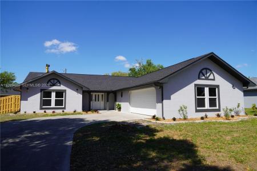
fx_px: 171
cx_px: 128
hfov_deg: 73.7
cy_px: 86
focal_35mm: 24
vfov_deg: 53.1
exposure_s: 1/160
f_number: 10
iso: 100
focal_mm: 24
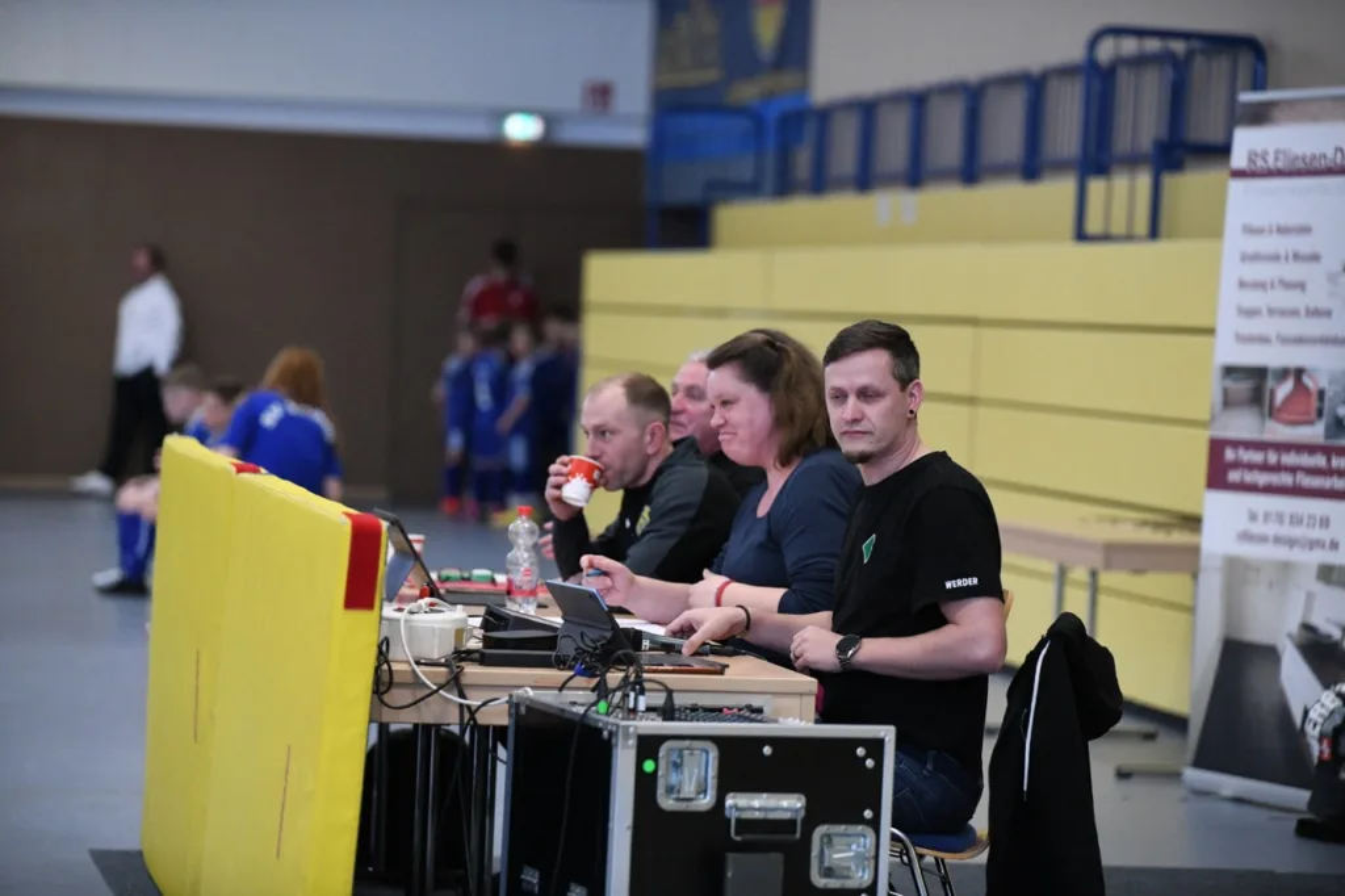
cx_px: 672
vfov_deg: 11.0
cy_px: 448
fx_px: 4668
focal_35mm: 125
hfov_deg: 16.4
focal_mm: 125
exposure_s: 1/1250
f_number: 2.8
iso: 8000
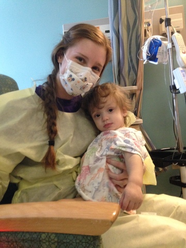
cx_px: 93
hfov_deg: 42.9
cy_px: 124
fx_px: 236
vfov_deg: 55.4
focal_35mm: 33
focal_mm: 4.12
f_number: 2.4
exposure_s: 1/15
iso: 500
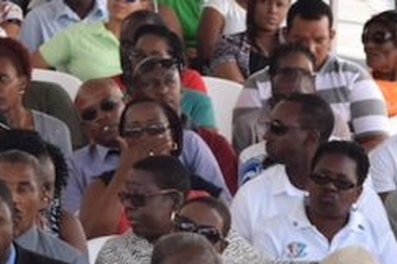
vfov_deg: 2.6
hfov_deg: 3.9
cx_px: -405
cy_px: 166
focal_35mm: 520
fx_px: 5730
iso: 200
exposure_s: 1/160
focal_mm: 82
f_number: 7.1
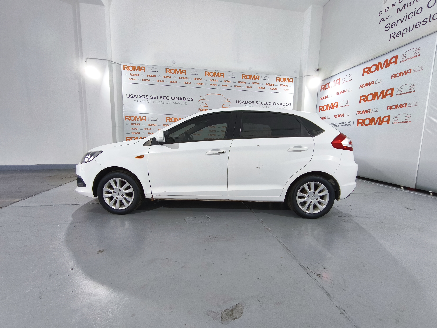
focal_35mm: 15
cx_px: 218
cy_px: 164
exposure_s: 1/50
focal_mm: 1.91
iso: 125
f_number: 2.2
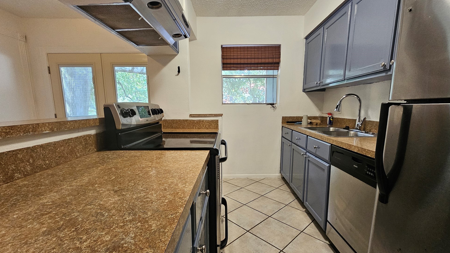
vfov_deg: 70.4
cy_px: 139
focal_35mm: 15
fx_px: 179
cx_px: 228
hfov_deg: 103.0
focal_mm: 2.2
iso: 400
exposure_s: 1/60
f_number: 2.2
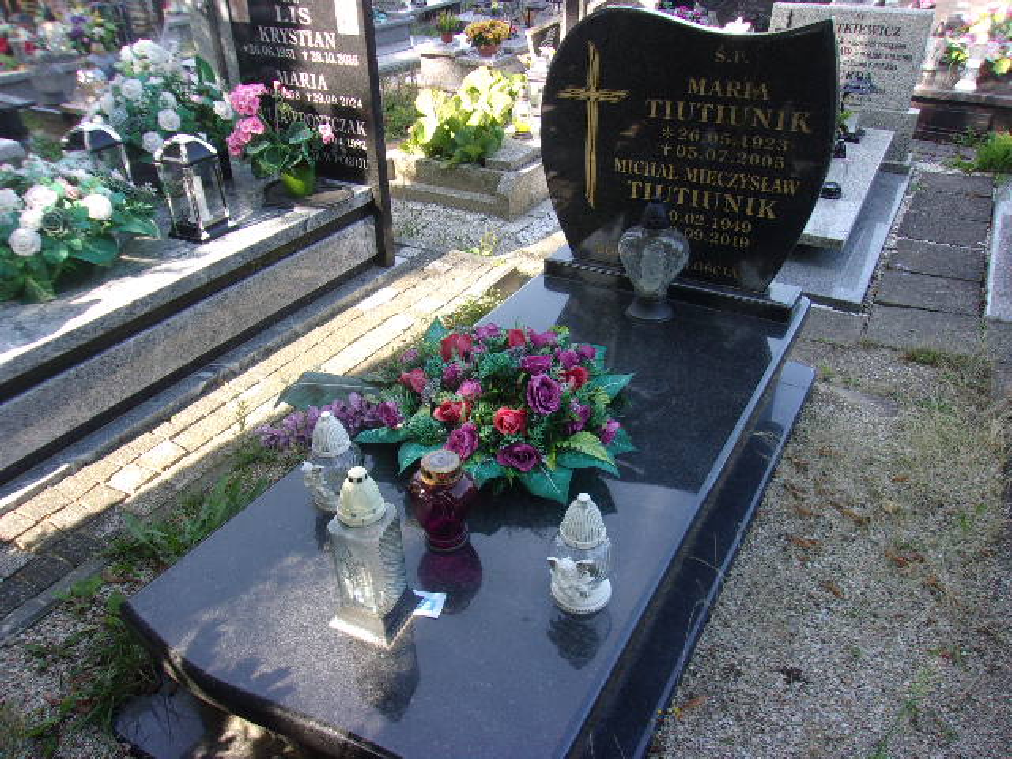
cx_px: 506
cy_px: 380
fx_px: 789
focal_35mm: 27
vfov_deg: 51.4
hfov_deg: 65.3
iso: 80
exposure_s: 1/180
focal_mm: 4.9
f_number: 3
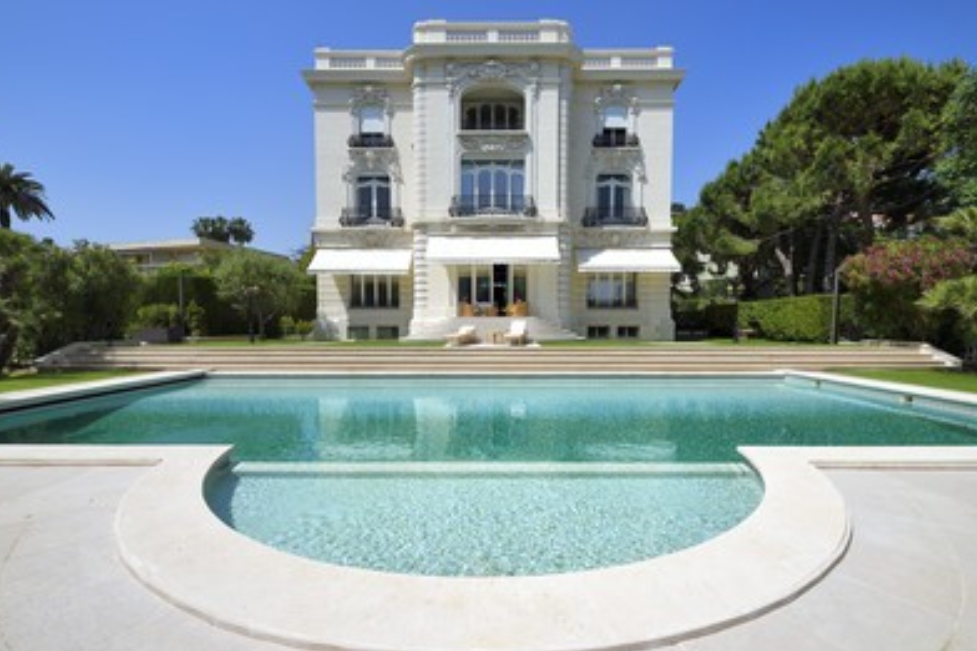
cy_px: 347
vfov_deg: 77.2
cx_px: 491
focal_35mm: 15
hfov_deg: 100.4
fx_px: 407
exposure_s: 1/250
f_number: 11
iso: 100
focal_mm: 14
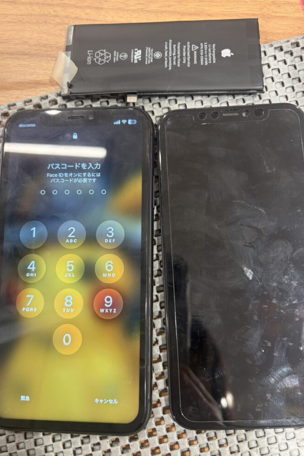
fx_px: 355
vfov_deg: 65.5
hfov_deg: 46.4
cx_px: 146
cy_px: 230
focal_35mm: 28
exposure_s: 1/50
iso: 80
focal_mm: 5.96
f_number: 1.6
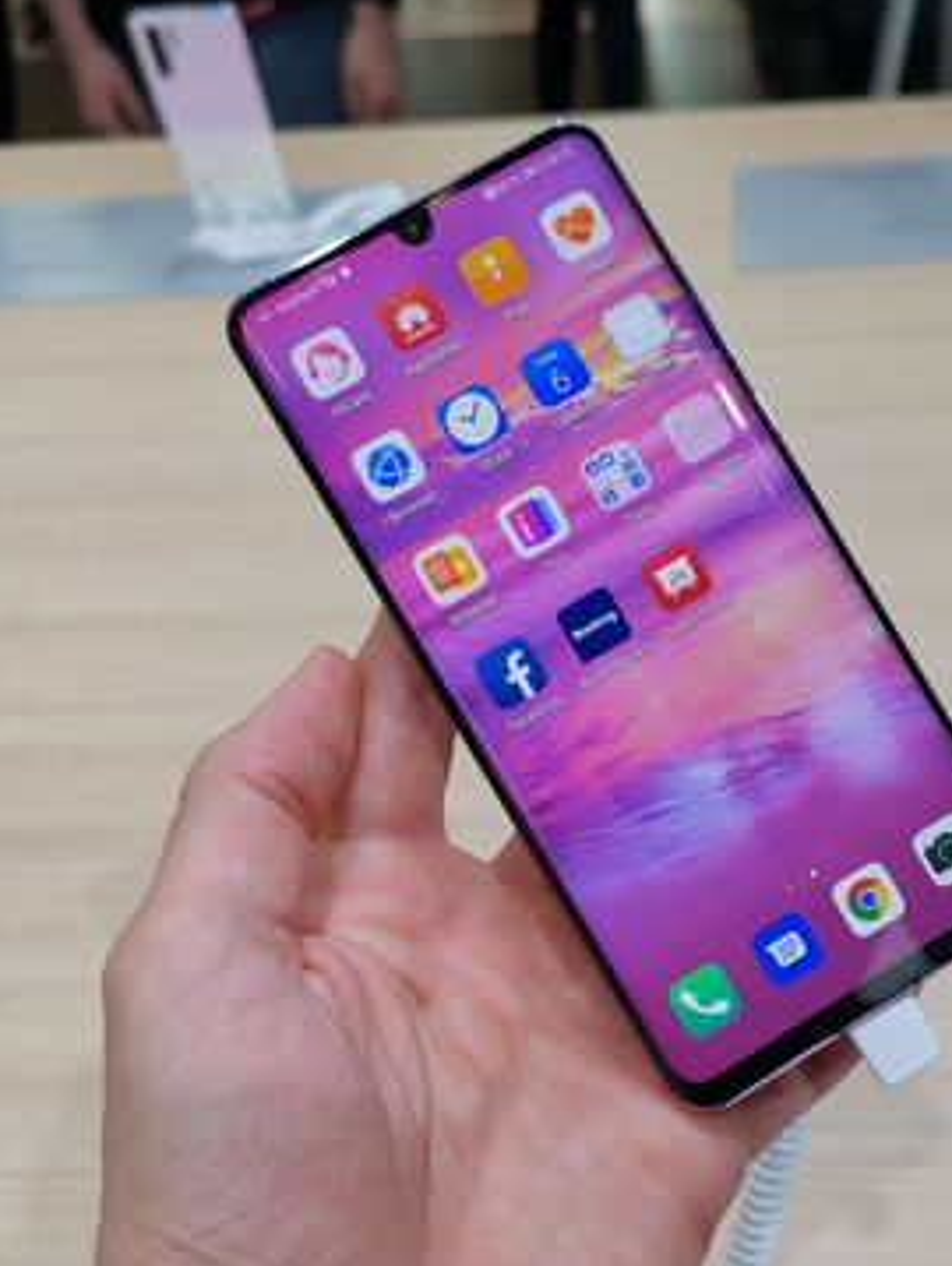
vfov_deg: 45.7
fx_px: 1501
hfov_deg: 34.8
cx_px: 645
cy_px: 647
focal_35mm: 41
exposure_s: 1/138
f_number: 1.8
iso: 50
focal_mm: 5.58
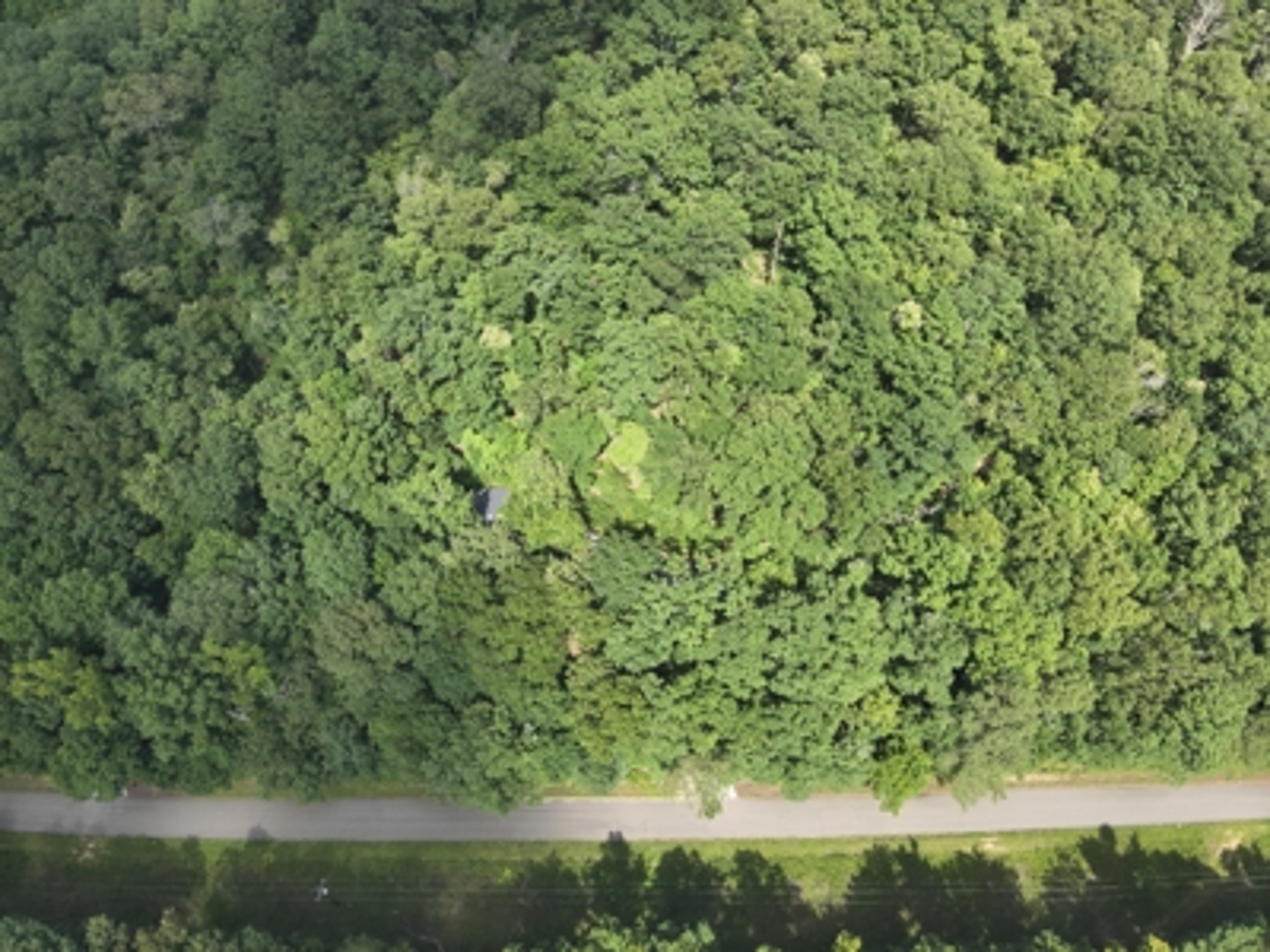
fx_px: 881
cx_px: 635
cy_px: 476
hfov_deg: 71.6
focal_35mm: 24
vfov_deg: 56.8
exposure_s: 1/500
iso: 110
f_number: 2.8
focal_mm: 4.4
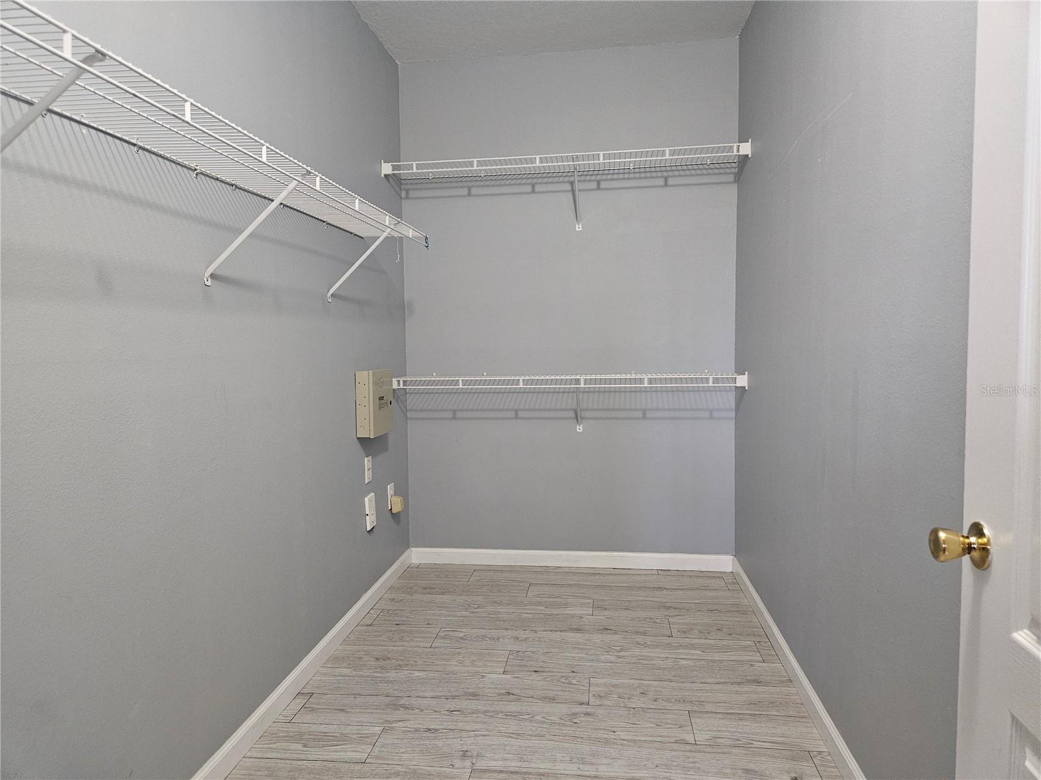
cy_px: 390
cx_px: 520
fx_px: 692
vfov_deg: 58.9
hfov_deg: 73.9
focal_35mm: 23
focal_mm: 5.4
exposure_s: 1/60
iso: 800
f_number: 1.8
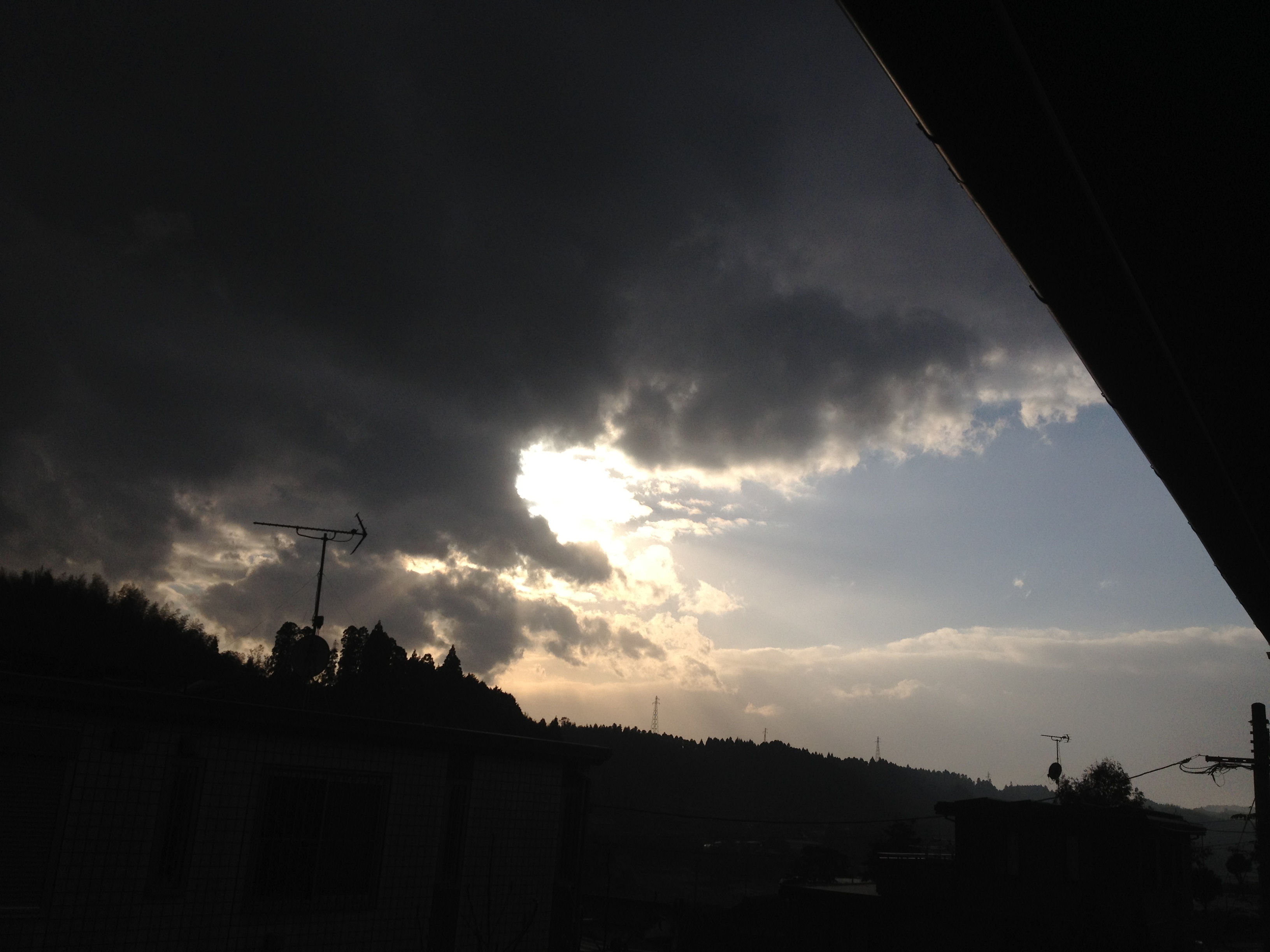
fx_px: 1284
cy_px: 476
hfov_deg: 52.6
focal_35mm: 35
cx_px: 635
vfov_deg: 40.7
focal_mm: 4.28
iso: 64
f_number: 2.4
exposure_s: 1/7937
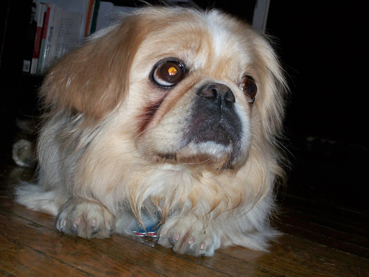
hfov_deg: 34.9
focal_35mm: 55
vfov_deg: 26.6
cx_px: 184
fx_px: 586
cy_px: 138
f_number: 4
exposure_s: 1/80
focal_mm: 9.7
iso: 200
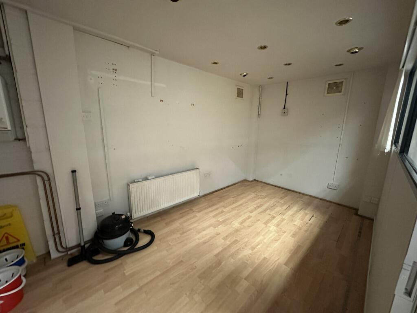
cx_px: 208
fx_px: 169
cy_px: 156
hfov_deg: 102.1
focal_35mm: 14
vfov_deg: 85.7
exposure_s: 1/50
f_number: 2.2
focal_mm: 2.22
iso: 1000
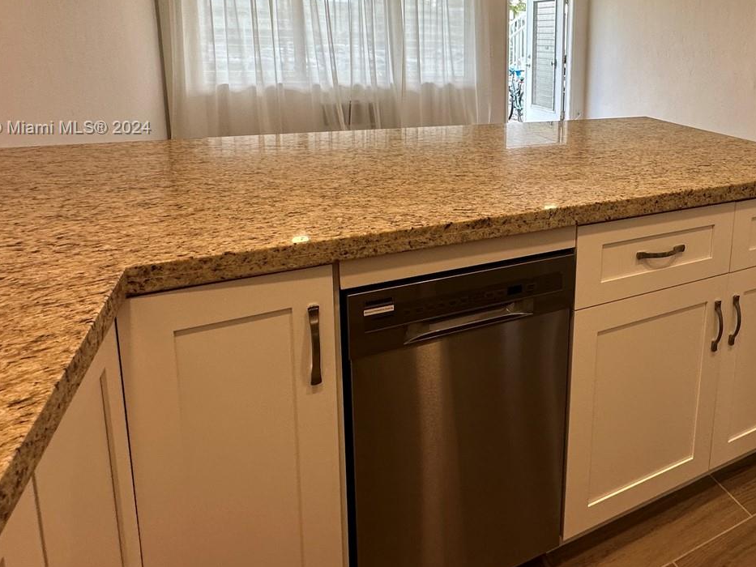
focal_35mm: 24
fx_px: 524
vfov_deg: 53.7
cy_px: 129
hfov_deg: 68.3
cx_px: 540
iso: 64
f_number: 2.2
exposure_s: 1/120
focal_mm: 2.22
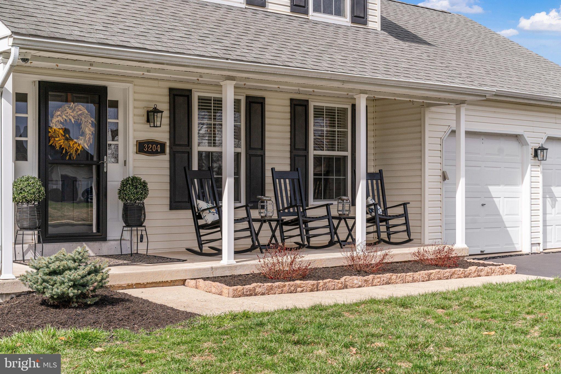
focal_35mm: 52
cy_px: 187
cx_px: 280
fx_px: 810
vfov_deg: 26.0
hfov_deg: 38.2
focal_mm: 52
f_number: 7.1
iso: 320
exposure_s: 1/2500
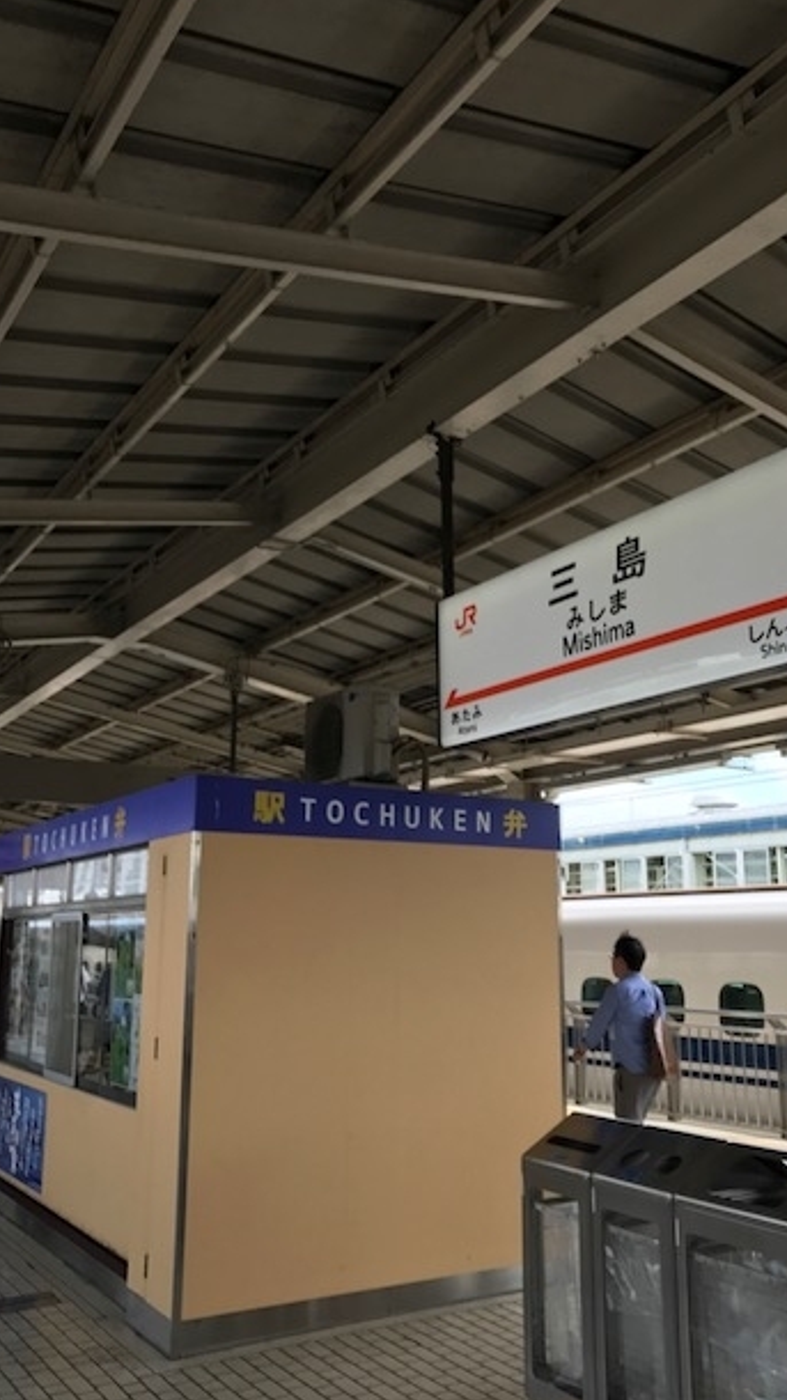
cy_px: 709
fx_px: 1187
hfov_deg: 36.5
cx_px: 477
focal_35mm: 32
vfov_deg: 61.0
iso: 20
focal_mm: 3.99
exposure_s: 1/439
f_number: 1.8
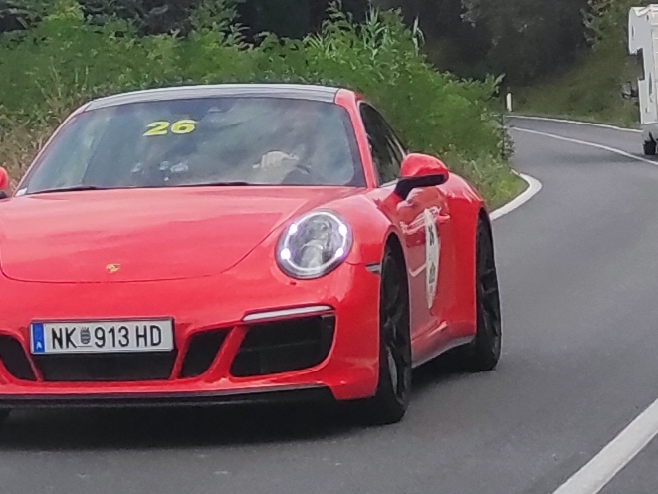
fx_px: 913
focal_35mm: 48
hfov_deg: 39.0
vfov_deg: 29.6
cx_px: 196
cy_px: 105
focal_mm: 5.43
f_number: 1.89
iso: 100
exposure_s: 1/1631
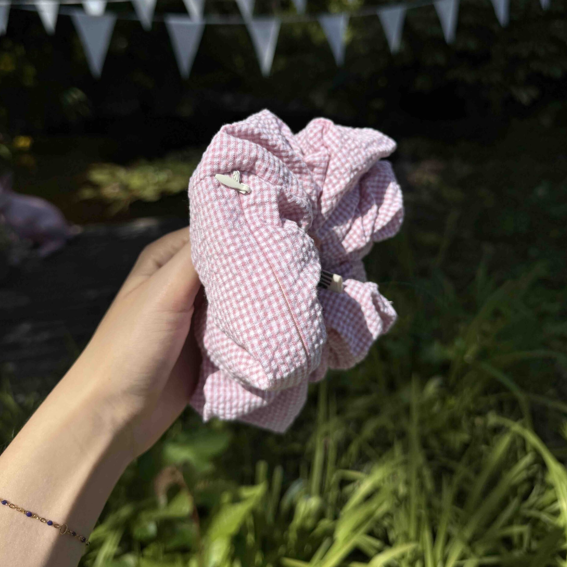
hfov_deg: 55.6
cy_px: 217
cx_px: 278
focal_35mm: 29
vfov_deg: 55.1
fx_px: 537
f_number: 1.78
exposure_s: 1/10417
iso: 80
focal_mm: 6.76
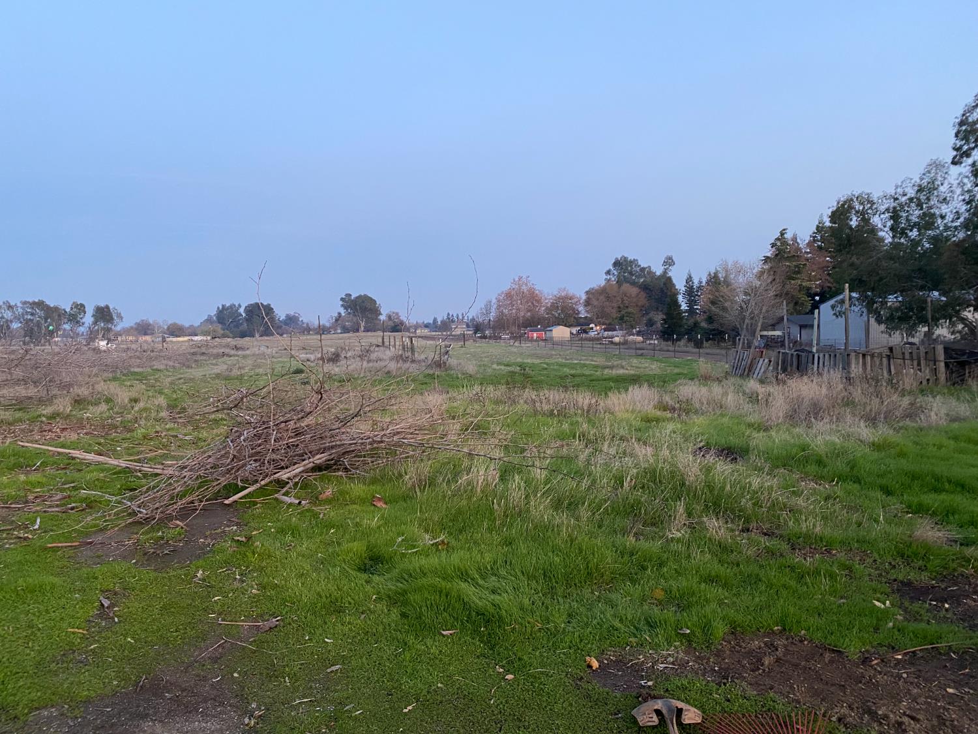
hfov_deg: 67.3
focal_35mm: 26
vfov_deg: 53.1
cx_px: 489
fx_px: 735
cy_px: 367
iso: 250
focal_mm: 4.25
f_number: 1.8
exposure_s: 1/60
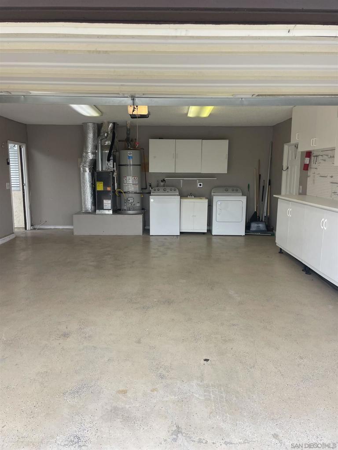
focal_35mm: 26
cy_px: 225
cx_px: 169
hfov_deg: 53.1
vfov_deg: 67.3
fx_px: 338
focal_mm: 4.2
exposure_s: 1/267
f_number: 1.6
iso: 32
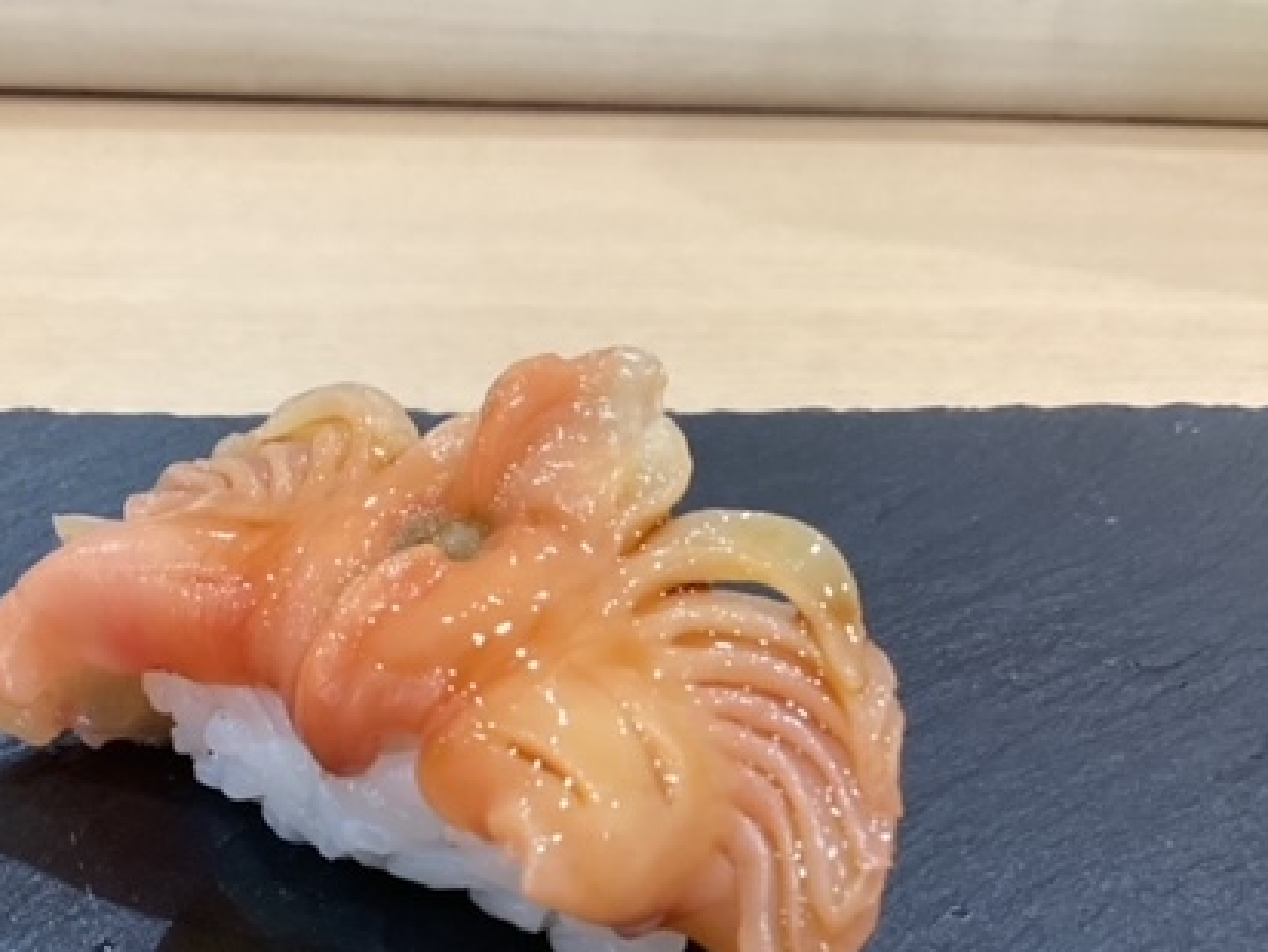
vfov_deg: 29.9
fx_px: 1759
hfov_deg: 39.1
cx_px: 414
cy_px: 682
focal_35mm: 48
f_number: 2.4
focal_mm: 3.3
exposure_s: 1/60
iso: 250
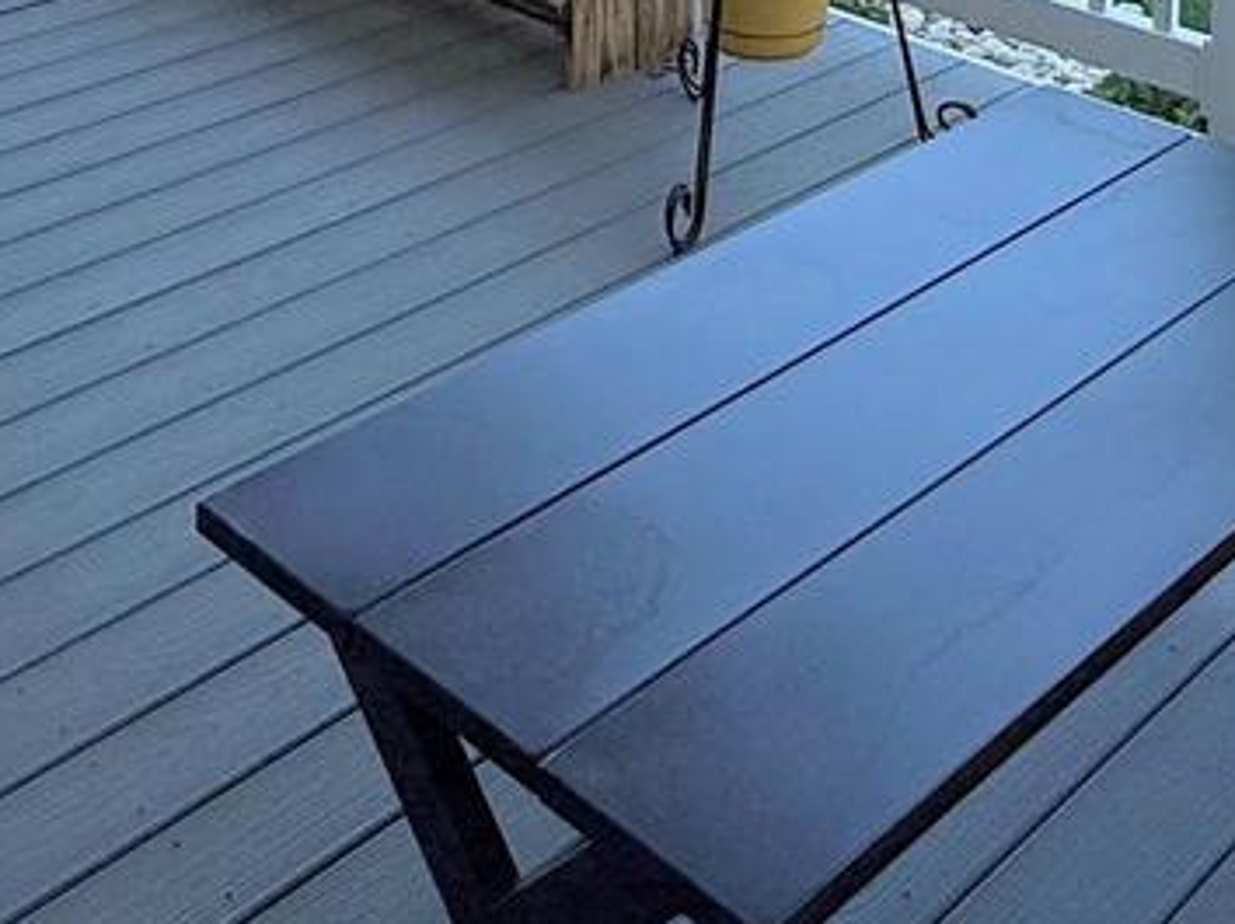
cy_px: -474
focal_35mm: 57
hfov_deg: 33.2
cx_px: 911
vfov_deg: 21.4
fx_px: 2032
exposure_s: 1/985
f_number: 2.2
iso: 50
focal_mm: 2.22
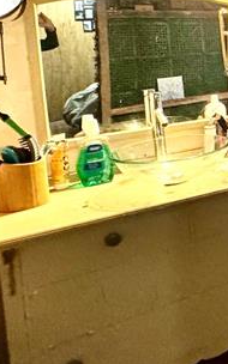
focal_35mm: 50
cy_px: 61
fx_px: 497
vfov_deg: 38.4
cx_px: 503
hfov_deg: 16.4
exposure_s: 1/60
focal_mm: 2.22
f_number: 2.2
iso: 320
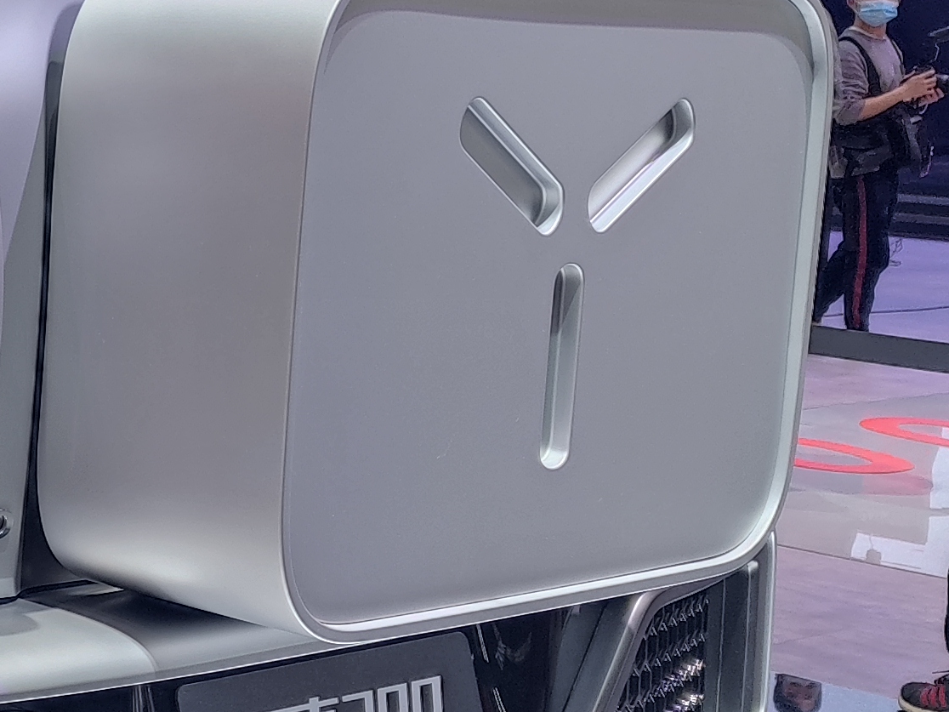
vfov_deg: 17.2
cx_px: -736
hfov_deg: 18.2
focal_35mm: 86
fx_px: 2358
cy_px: 294
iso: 75
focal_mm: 6.78
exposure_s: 1/36
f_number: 1.85
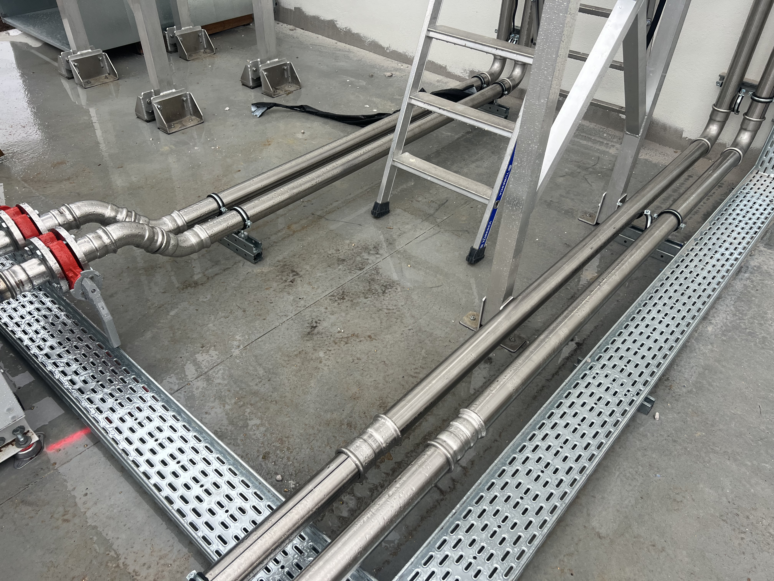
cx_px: 387
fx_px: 581
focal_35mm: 26
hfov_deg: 67.3
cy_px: 290
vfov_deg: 53.1
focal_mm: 5.7
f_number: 1.5
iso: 80
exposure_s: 1/121
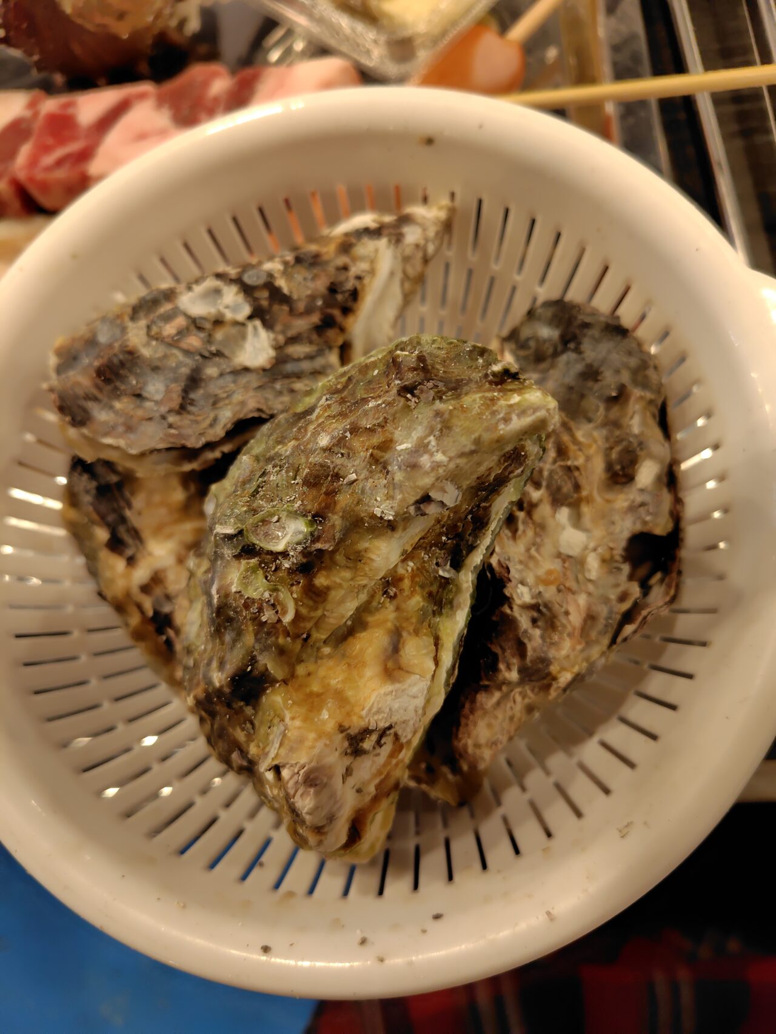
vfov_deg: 73.9
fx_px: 688
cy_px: 517
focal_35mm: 23
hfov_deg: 58.9
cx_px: 388
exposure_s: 1/60
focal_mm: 5.6
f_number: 1.9
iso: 672
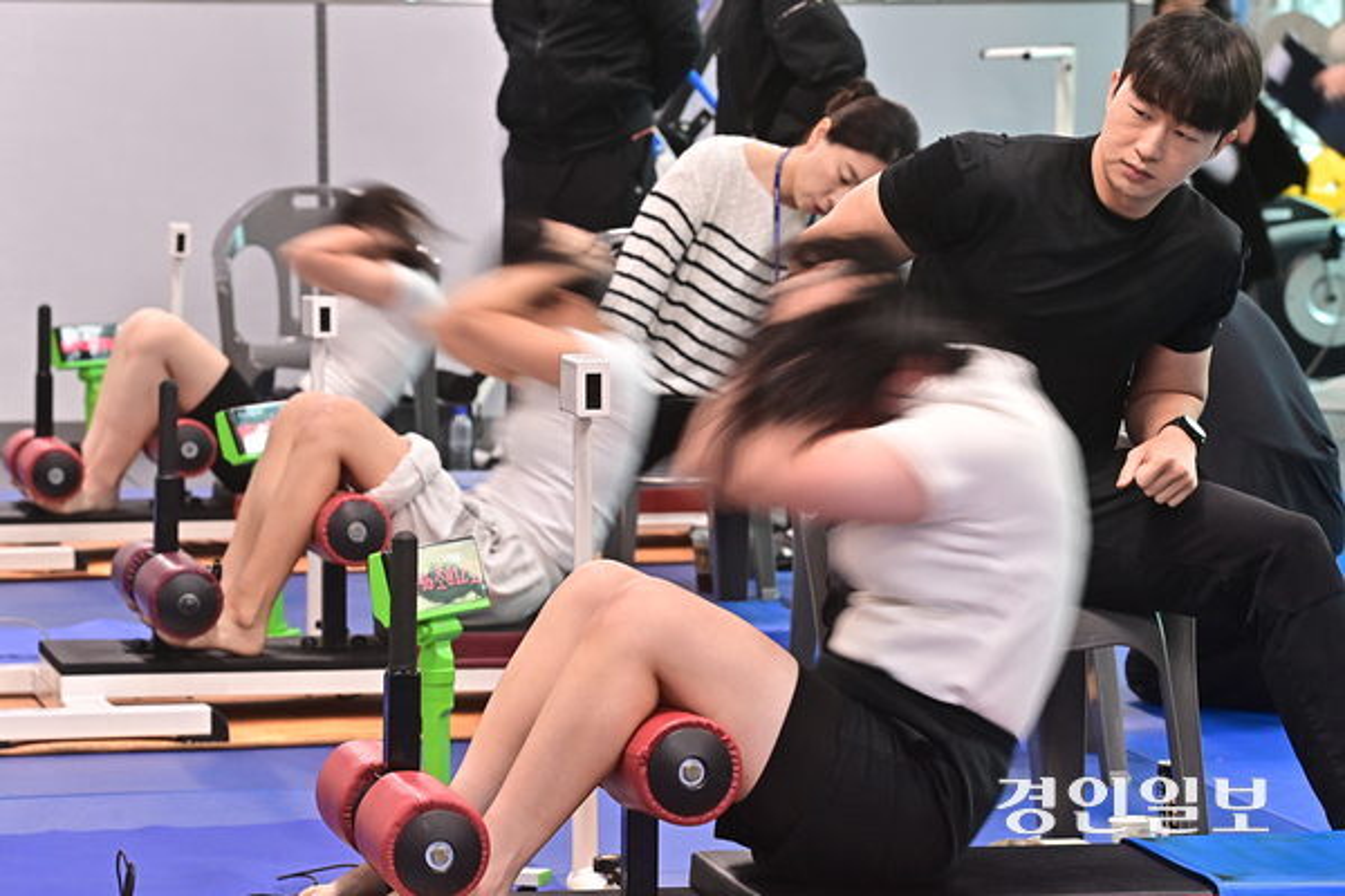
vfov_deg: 9.1
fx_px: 5604
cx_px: 672
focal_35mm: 150
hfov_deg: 13.7
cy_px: 448
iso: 3200
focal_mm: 150
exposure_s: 1/30
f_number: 8
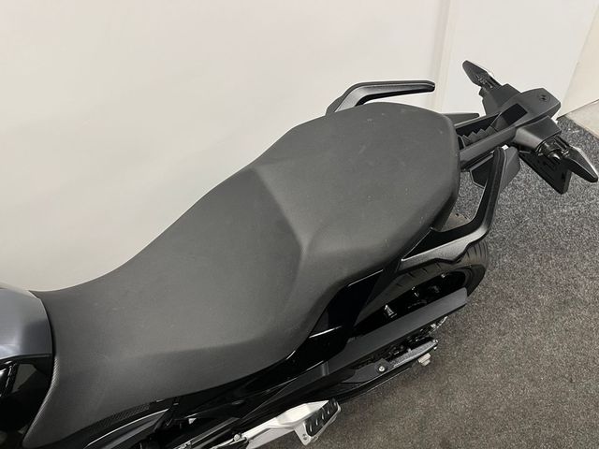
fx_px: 450
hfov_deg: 67.3
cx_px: 300
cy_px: 224
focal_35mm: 26
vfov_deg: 53.1
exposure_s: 1/50
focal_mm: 5.1
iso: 125
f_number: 1.6
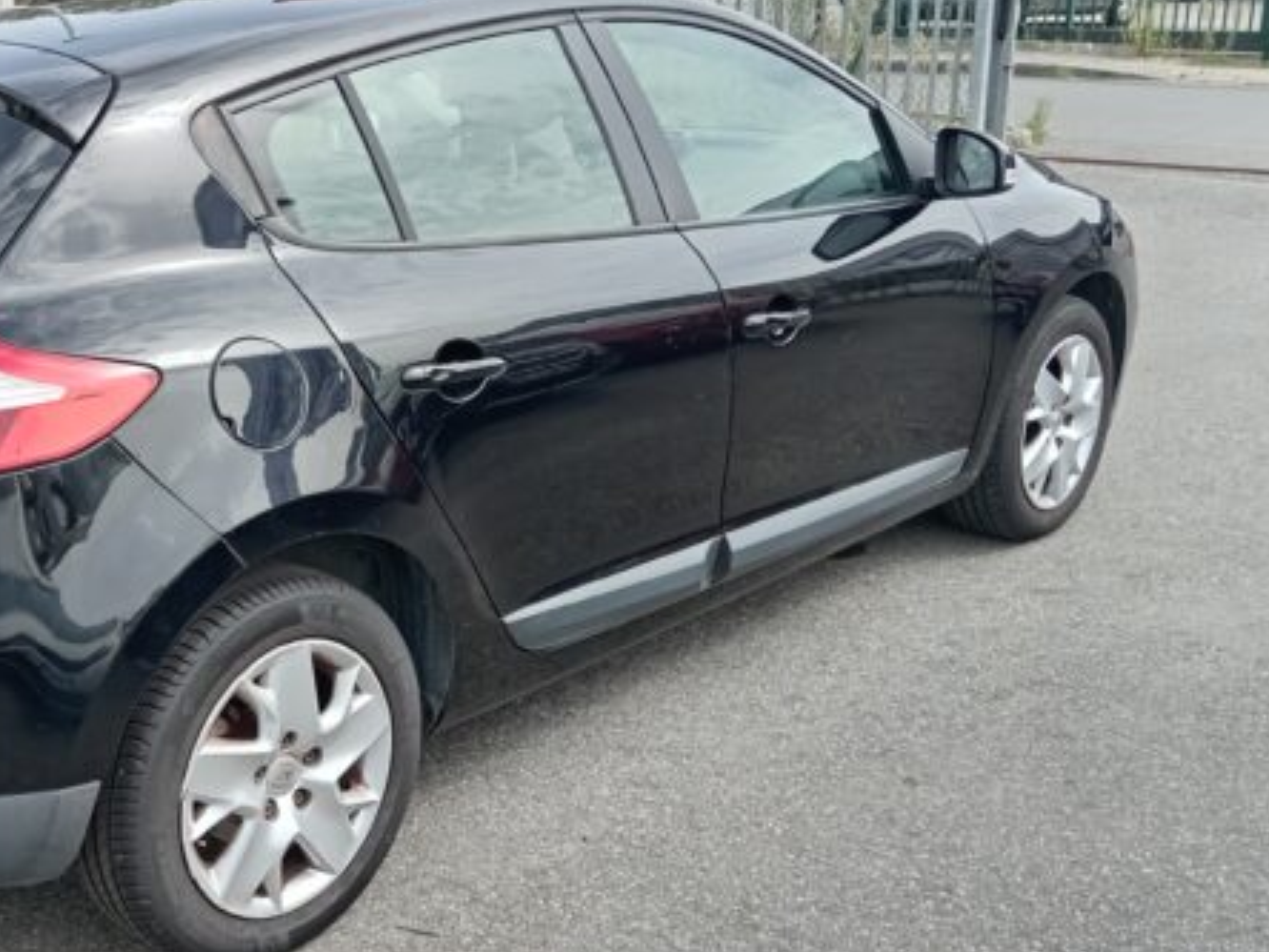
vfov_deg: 32.2
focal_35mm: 45
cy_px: 520
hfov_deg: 40.6
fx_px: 1650
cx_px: 289
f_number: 1.8
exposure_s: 1/178
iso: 103
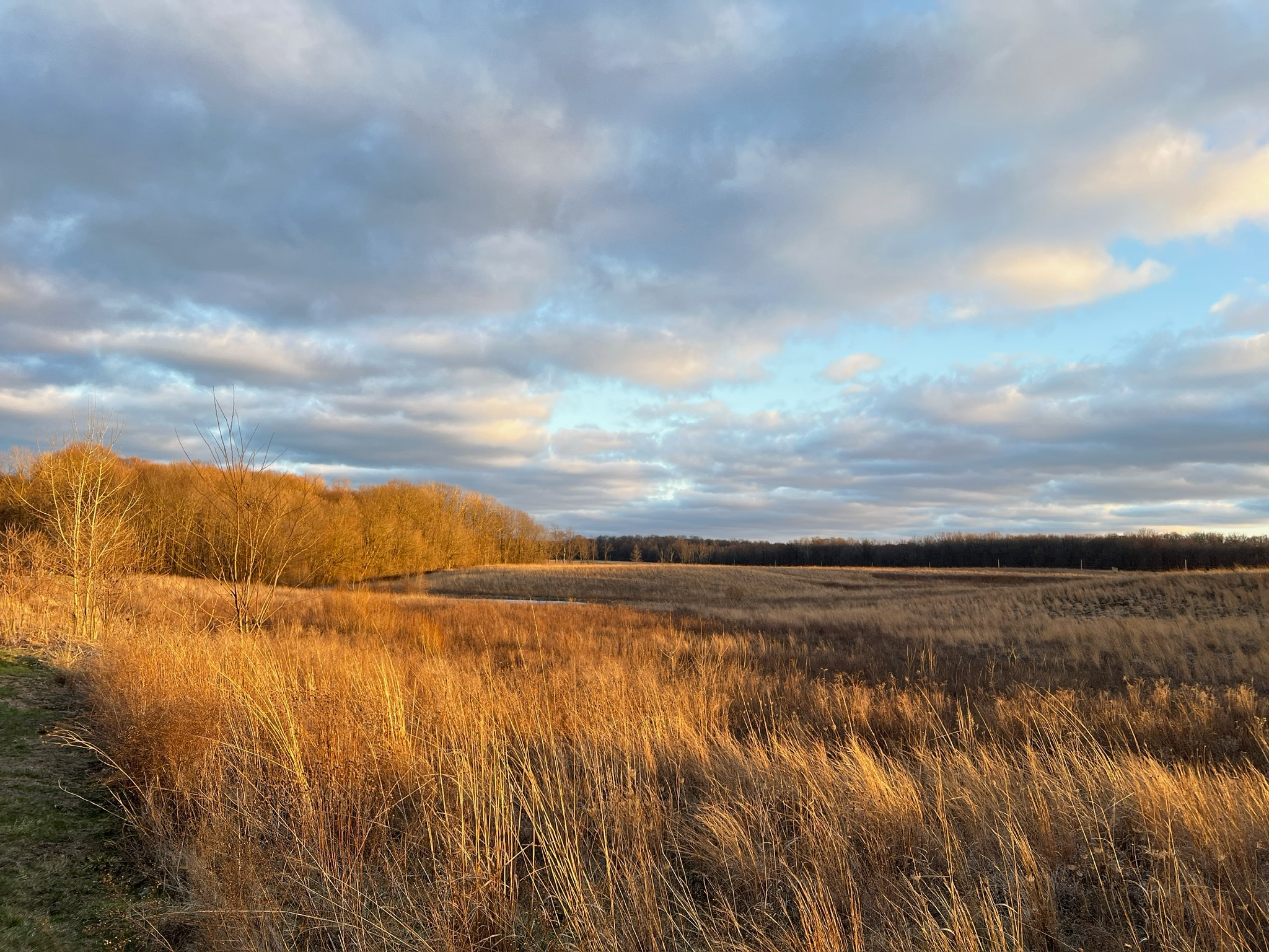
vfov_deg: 53.1
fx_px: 953
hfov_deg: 67.3
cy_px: 476
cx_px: 634
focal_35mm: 26
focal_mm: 5.7
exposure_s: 1/298
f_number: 1.5
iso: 50
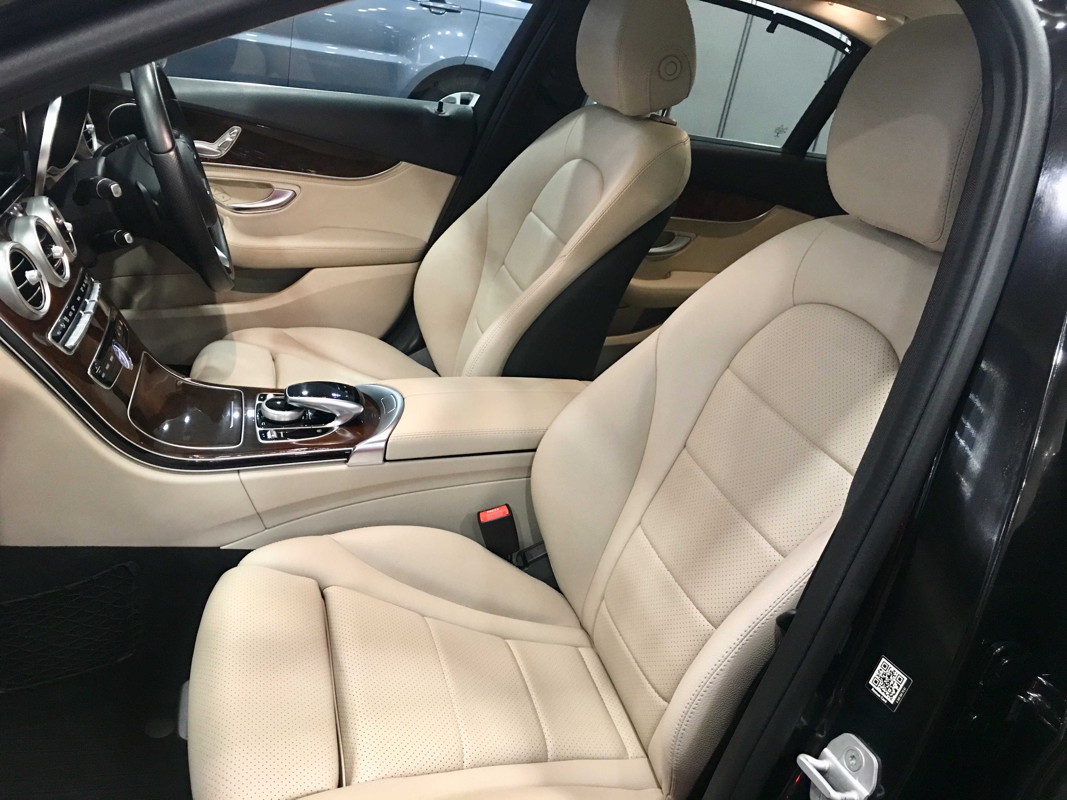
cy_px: 400
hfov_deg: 61.7
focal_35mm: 29
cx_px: 534
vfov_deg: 48.2
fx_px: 894
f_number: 2.2
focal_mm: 4.15
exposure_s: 1/10
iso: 100
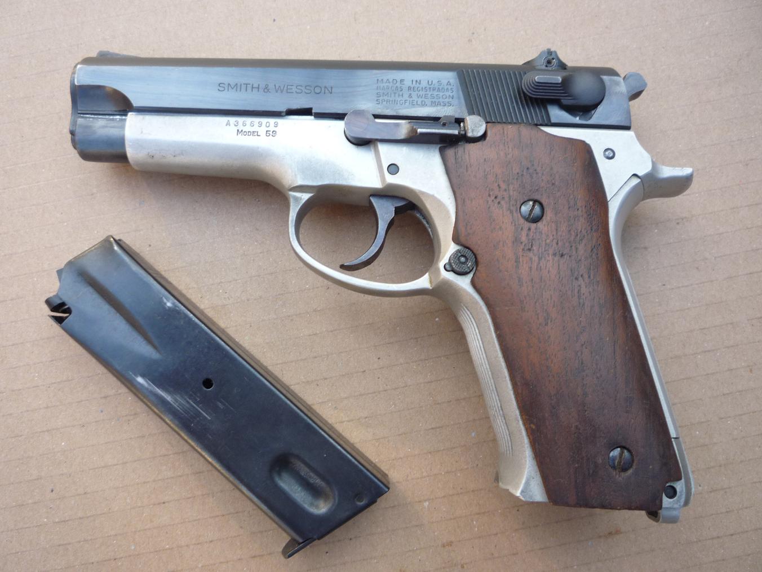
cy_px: 286
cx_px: 381
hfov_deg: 60.0
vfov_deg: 46.8
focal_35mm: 30
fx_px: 660
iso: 100
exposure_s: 1/60
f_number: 3.3
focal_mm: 5.2
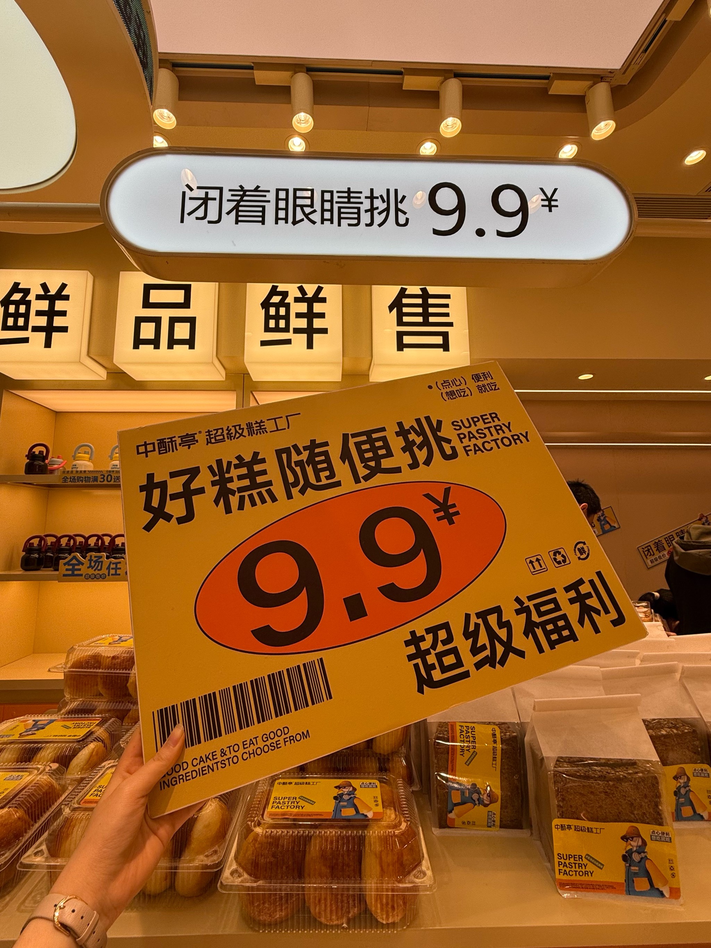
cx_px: 356
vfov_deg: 102.1
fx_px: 383
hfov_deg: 85.7
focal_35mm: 14
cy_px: 474
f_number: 2.2
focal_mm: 2.22
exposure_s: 1/349
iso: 50
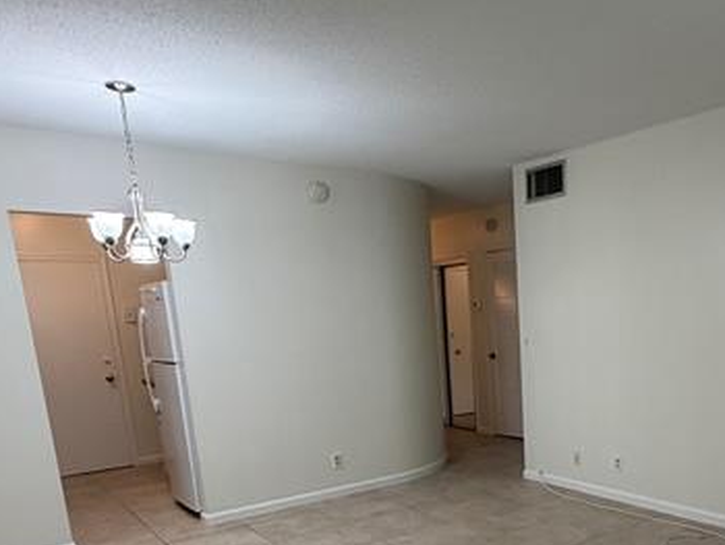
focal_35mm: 32
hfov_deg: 53.9
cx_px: 553
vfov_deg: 41.8
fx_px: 671
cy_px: 454
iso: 250
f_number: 2.2
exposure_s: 1/120
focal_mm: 2.22
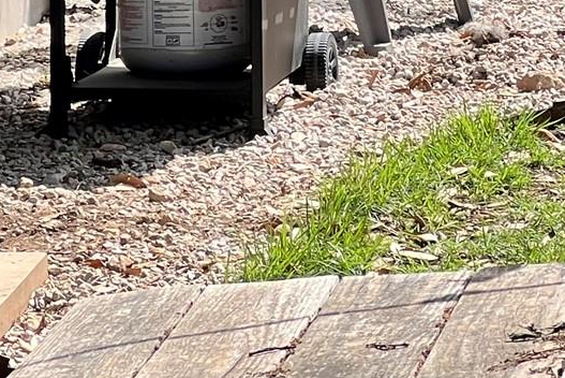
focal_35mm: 311
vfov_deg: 4.4
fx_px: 4883
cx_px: 525
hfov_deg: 6.6
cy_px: -351
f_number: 2.8
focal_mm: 9
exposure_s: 1/228
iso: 32
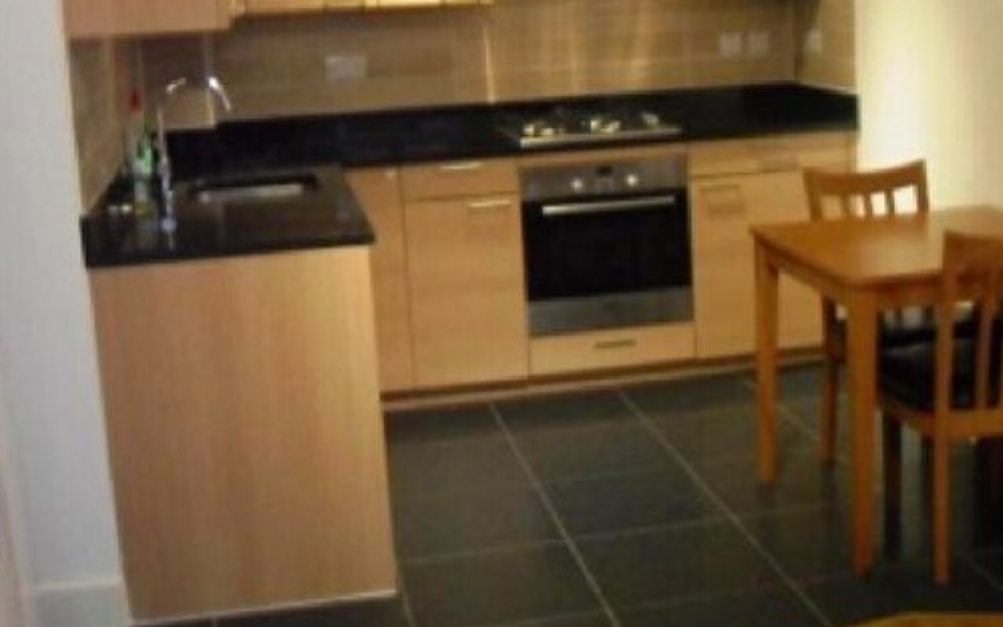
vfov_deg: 24.7
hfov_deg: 38.5
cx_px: 643
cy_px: 204
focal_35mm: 52
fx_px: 1422
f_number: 2.8
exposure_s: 1/15
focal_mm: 6.2
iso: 320
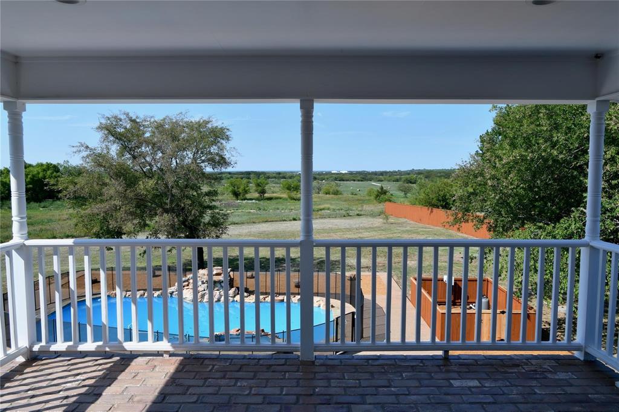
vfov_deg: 53.1
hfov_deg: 73.8
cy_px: 206
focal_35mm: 24
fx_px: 413
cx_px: 310
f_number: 16
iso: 100
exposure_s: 1/60
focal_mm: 24
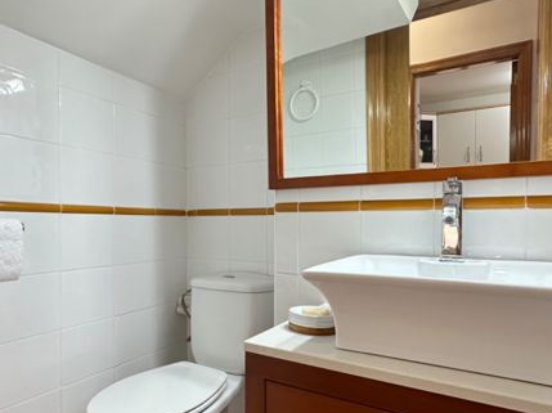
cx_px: 289
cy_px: 233
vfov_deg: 58.6
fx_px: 366
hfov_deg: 73.9
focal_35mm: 23
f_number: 2.2
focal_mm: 2.22
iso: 250
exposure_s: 1/100
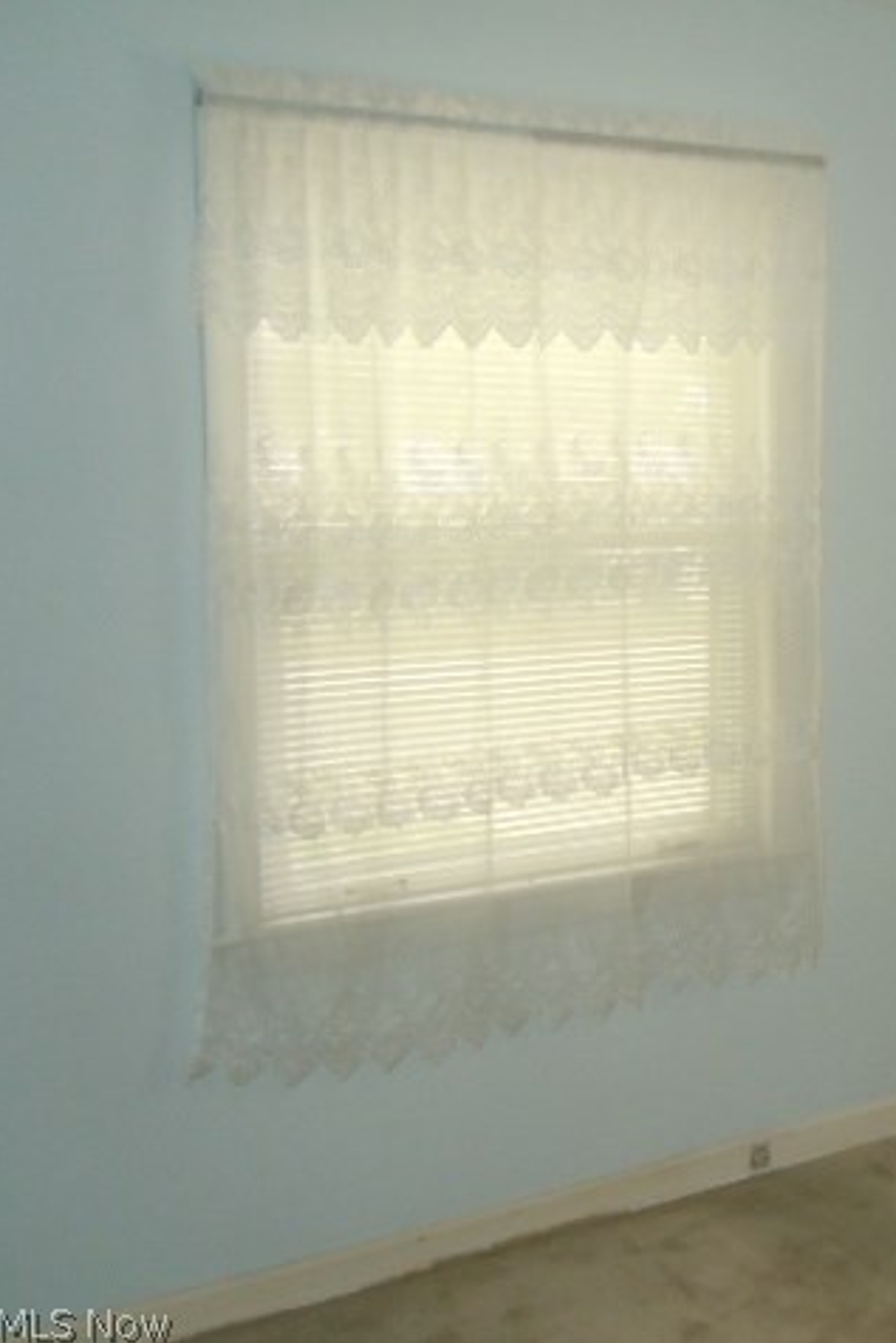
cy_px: 676
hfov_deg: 29.8
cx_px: 890
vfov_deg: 46.4
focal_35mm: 42
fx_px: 1567
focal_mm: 5.4
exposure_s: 1/50
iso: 400
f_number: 3.5
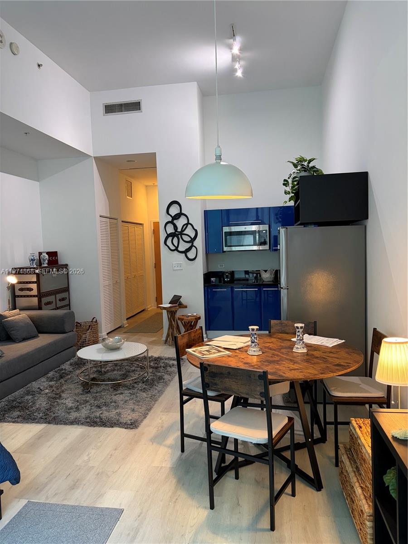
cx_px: 204
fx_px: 409
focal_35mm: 26
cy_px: 272
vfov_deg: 67.3
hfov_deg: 53.1
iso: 200
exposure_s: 1/60
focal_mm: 5.96
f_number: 1.6
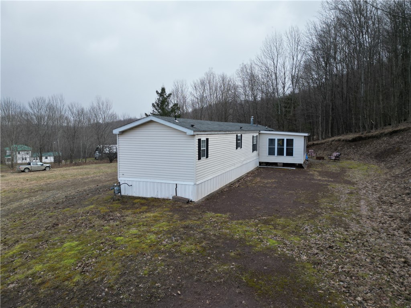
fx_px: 285
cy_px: 154
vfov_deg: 56.8
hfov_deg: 71.6
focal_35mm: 24
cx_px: 206
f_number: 1.7
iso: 140
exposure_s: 1/1250
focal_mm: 6.72
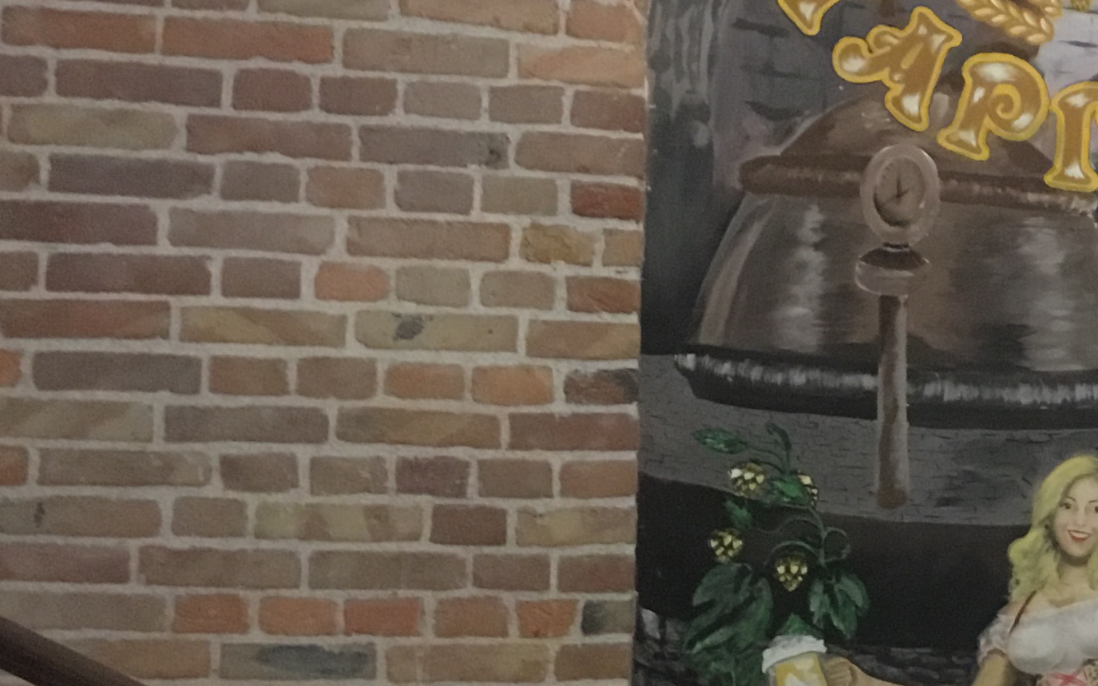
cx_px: 1257
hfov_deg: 24.4
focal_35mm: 78
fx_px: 2334
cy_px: 415
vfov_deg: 16.7
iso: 400
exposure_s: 1/17
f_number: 2.4
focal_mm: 3.3
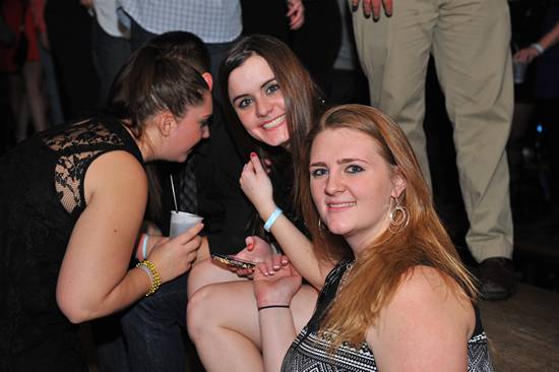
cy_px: 186
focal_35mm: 56
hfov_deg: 35.7
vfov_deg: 24.2
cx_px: 280
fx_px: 869
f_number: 5
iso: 1250
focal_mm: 56
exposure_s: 1/100
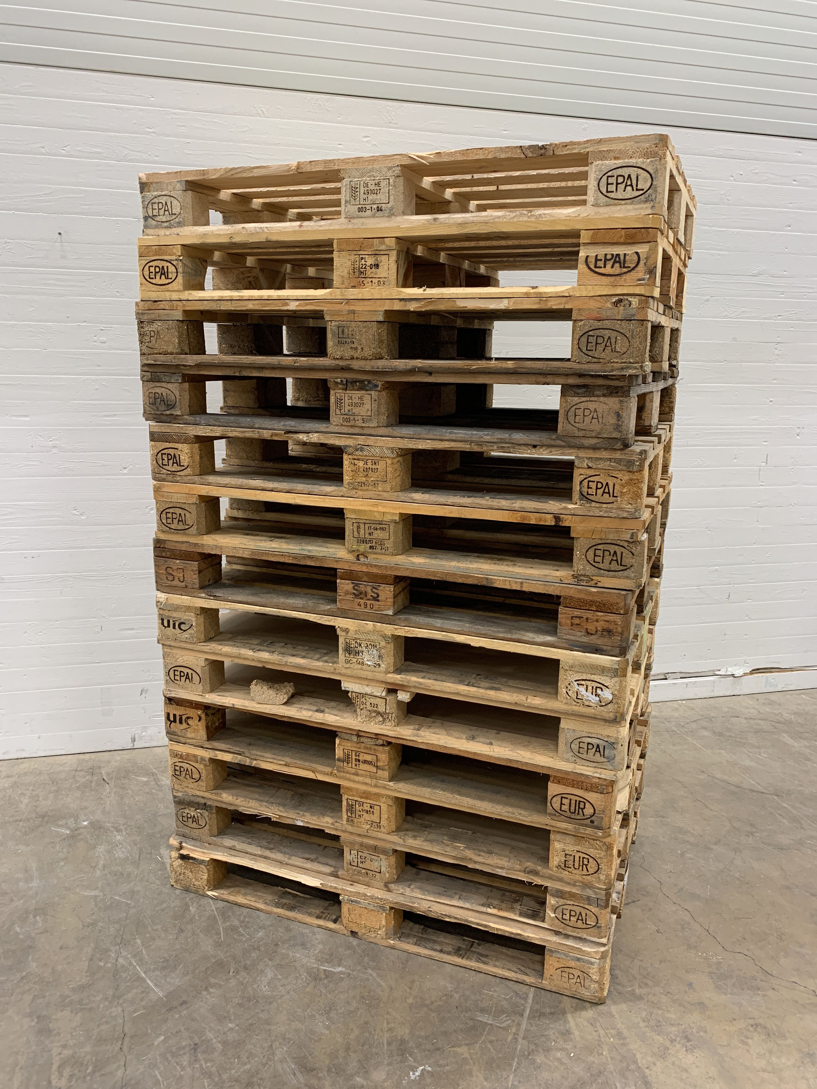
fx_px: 818
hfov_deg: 53.1
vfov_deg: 67.3
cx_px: 408
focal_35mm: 26
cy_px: 544
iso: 100
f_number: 1.8
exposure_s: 1/60
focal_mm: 4.25
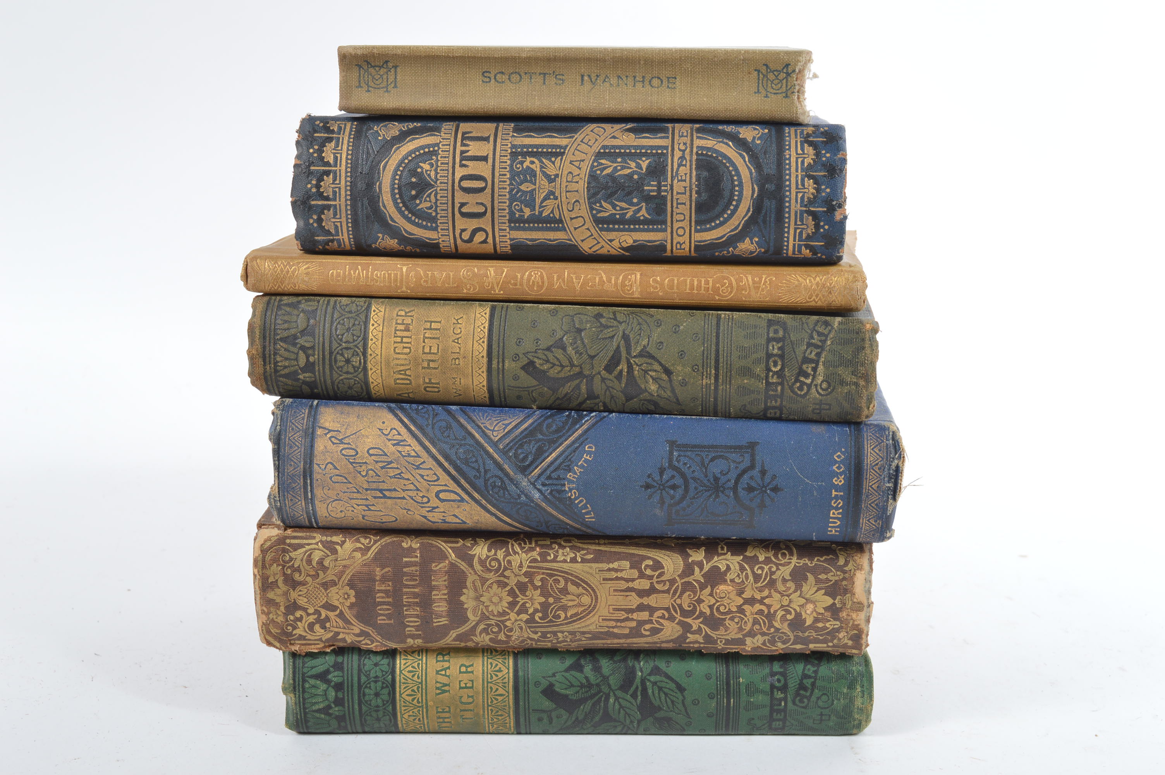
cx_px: 582
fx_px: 1455
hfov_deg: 43.6
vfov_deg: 29.8
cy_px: 388
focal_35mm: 45
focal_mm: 30
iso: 200
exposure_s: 1/125
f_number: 10
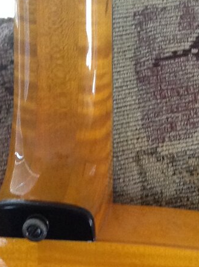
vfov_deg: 19.4
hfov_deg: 15.5
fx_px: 730
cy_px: 326
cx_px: 147
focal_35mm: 95
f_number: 2.4
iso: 320
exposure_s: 1/15
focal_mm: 4.28
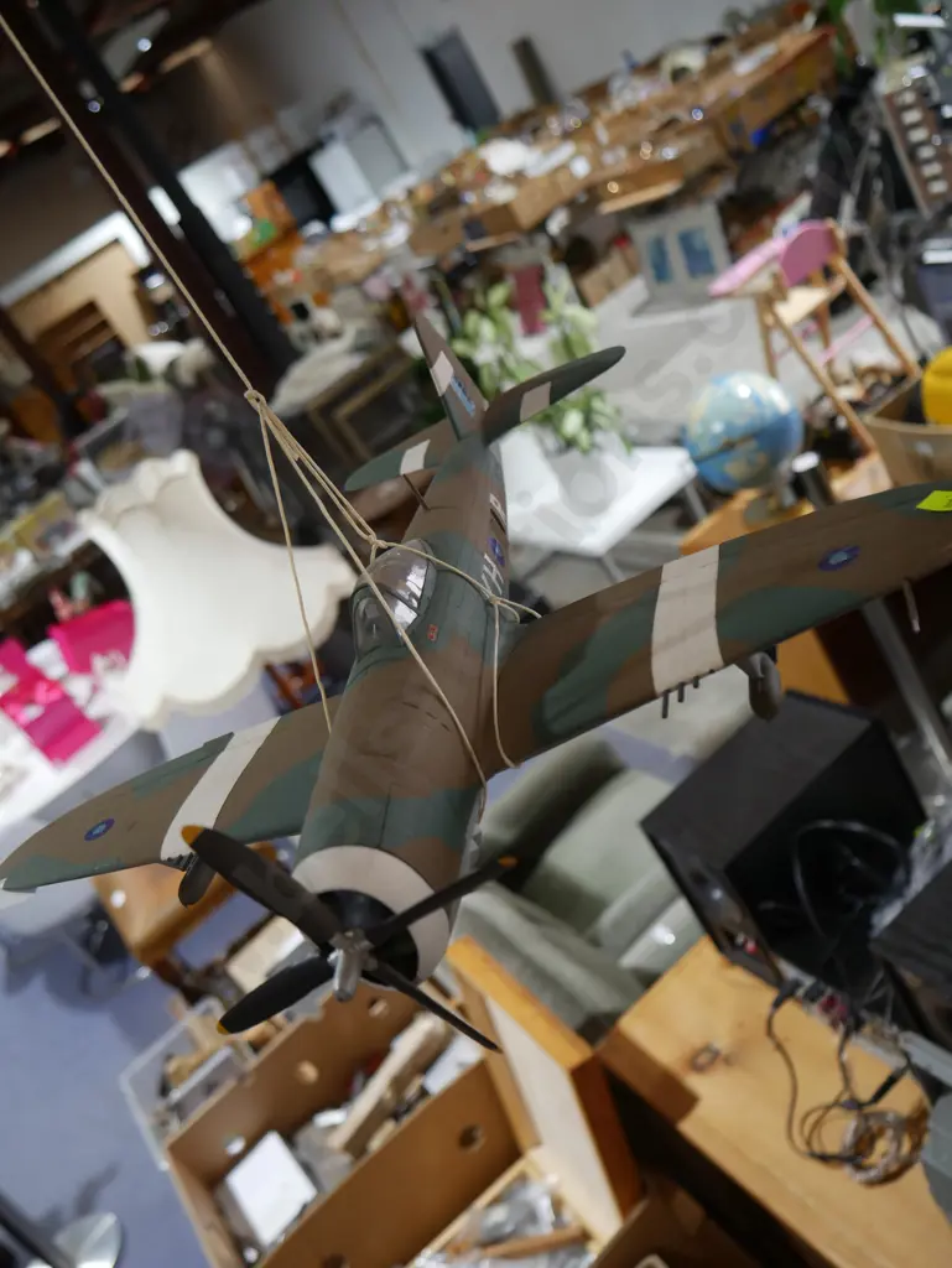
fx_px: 1172
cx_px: 476
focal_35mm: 32
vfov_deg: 56.8
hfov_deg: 44.2
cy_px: 634
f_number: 3.6
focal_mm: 16
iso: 320
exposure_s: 1/60
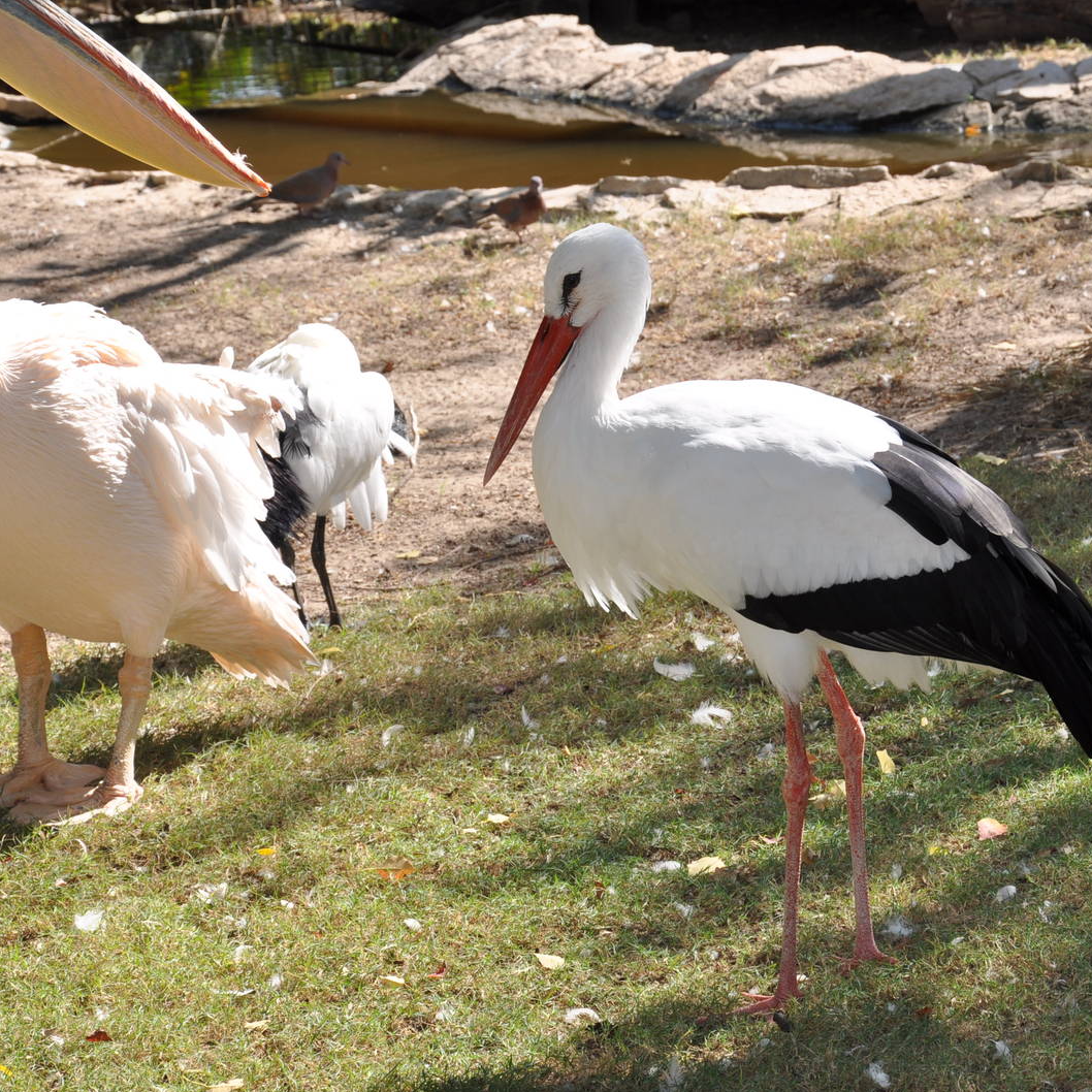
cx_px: 808
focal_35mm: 154
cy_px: 548
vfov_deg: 11.3
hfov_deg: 11.3
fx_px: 5496
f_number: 10
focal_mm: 80
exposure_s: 1/200
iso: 200
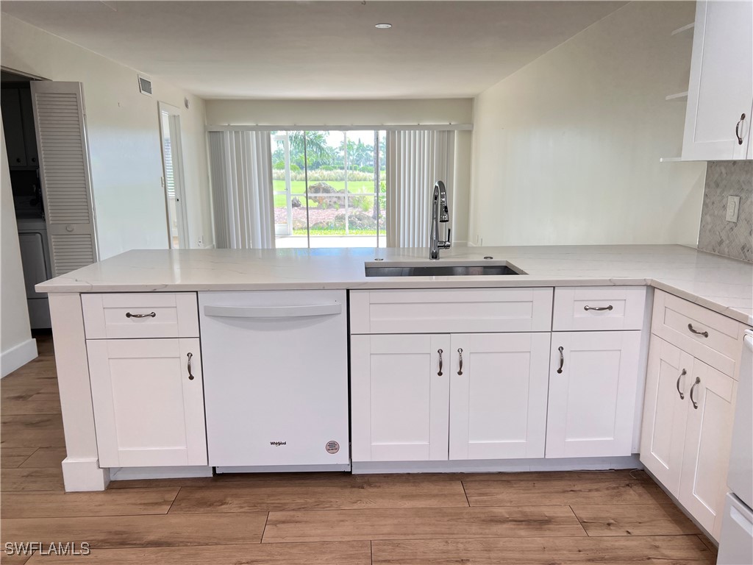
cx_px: 376
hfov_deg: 67.3
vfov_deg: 53.1
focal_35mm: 26
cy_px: 282
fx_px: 566
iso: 40
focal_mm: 5.7
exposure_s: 1/125
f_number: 1.5
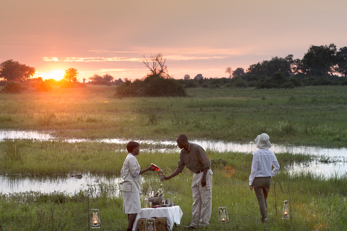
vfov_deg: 9.9
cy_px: 129
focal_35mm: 139
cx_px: 156
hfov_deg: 14.8
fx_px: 1340
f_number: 8
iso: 200
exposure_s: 1/10
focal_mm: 110
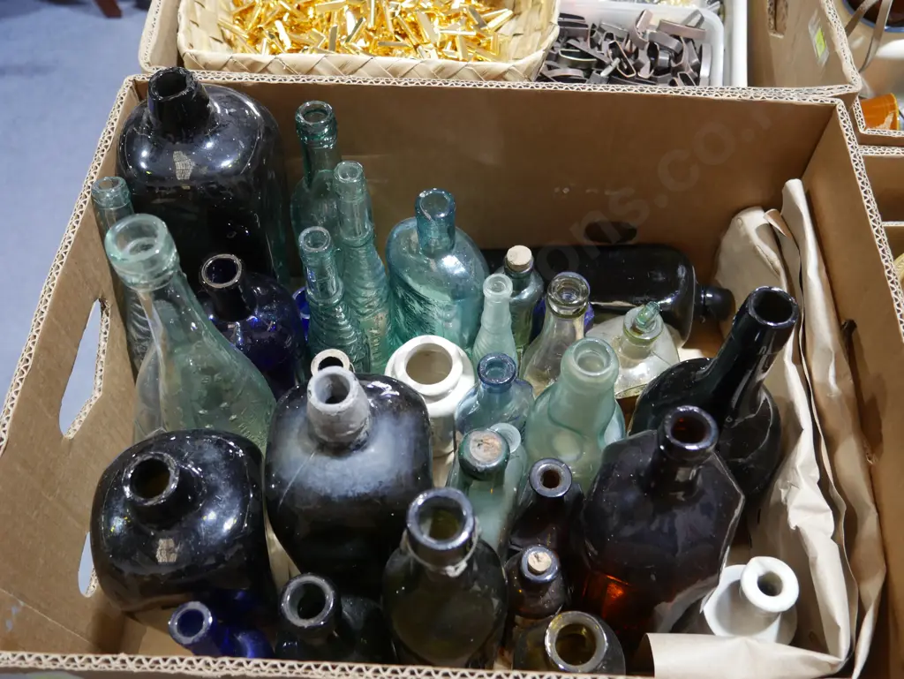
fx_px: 836
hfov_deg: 56.8
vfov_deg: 44.2
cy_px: 340
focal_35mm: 32
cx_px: 452
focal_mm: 16
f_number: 3.6
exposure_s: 1/60
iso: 640
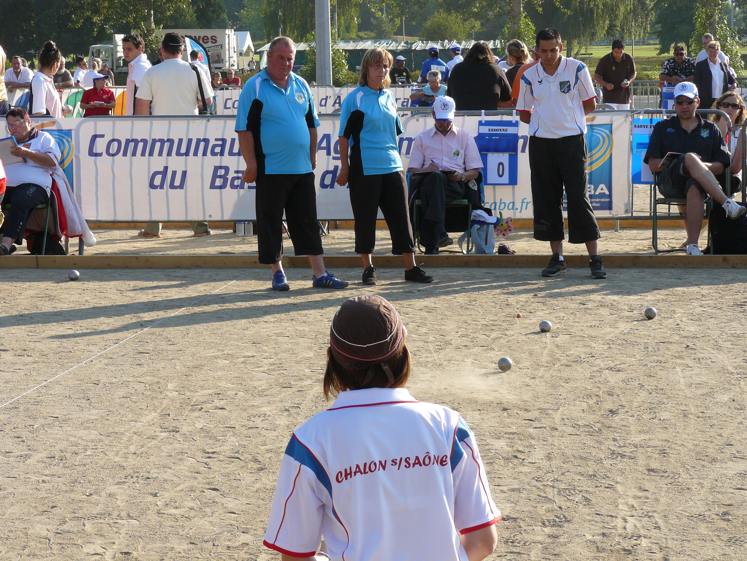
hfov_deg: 18.5
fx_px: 2287
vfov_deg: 14.0
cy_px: 280
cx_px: 374
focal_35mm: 106
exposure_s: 1/250
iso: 100
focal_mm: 17.7
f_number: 5
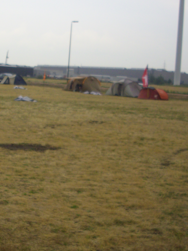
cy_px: 115
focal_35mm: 71
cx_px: 44
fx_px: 514
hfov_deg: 20.5
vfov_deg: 27.4
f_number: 2.8
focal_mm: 6.2
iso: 100
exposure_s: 1/400
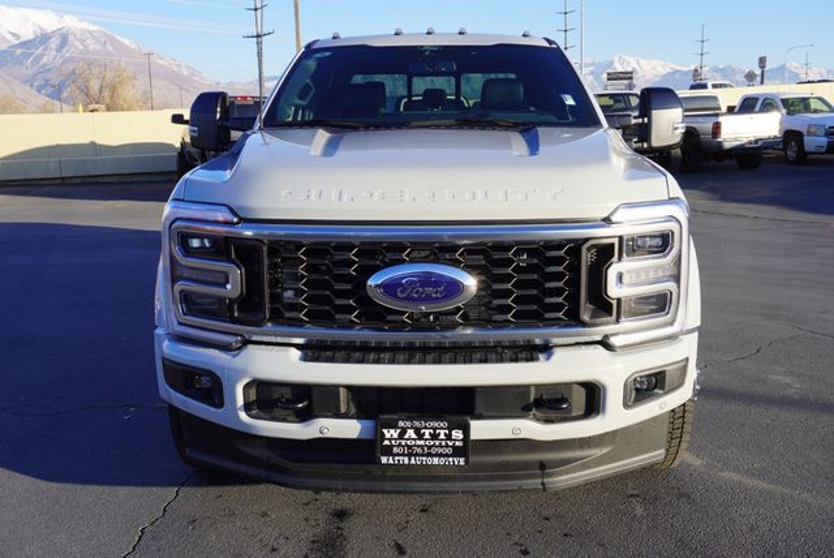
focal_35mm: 34
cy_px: 279
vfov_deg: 38.4
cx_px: 417
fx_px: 800
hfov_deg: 55.1
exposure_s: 1/125
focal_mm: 23
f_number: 8
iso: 100
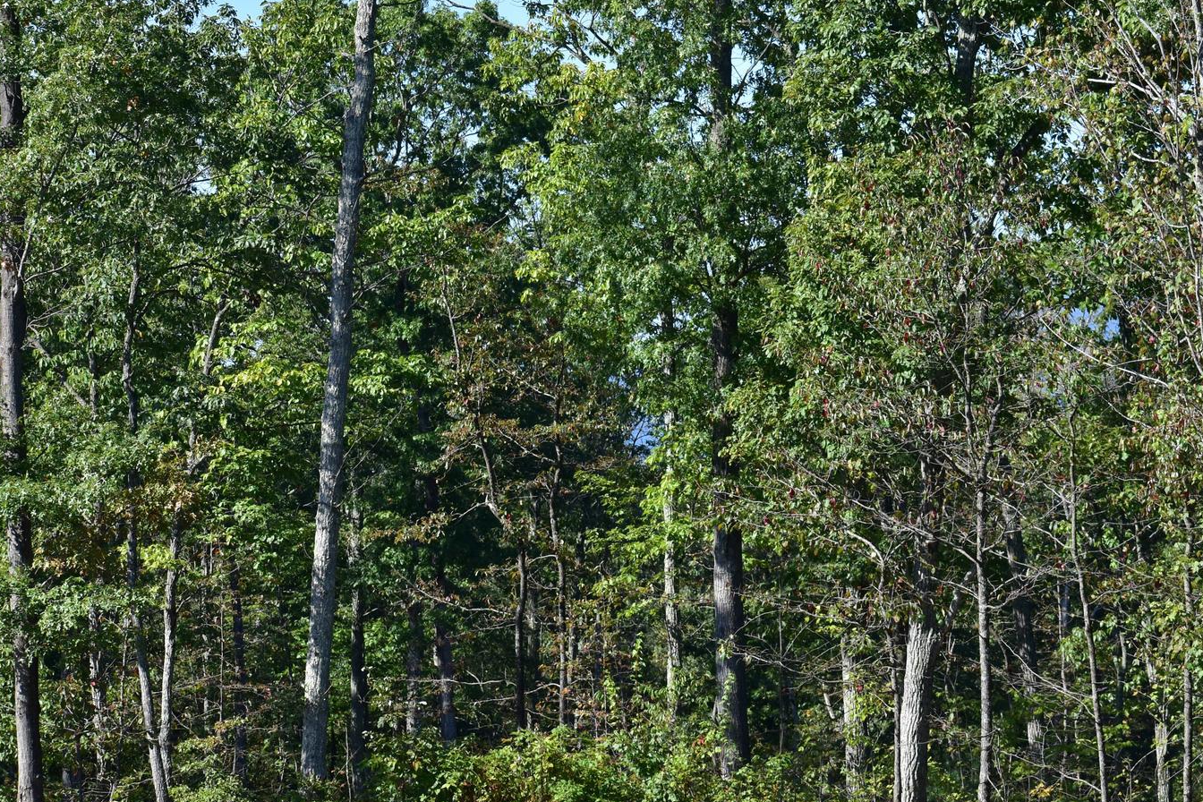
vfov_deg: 8.6
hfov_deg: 12.8
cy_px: 337
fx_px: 5346
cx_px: 850
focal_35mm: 160
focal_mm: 70
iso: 280
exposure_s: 1/800
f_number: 6.3
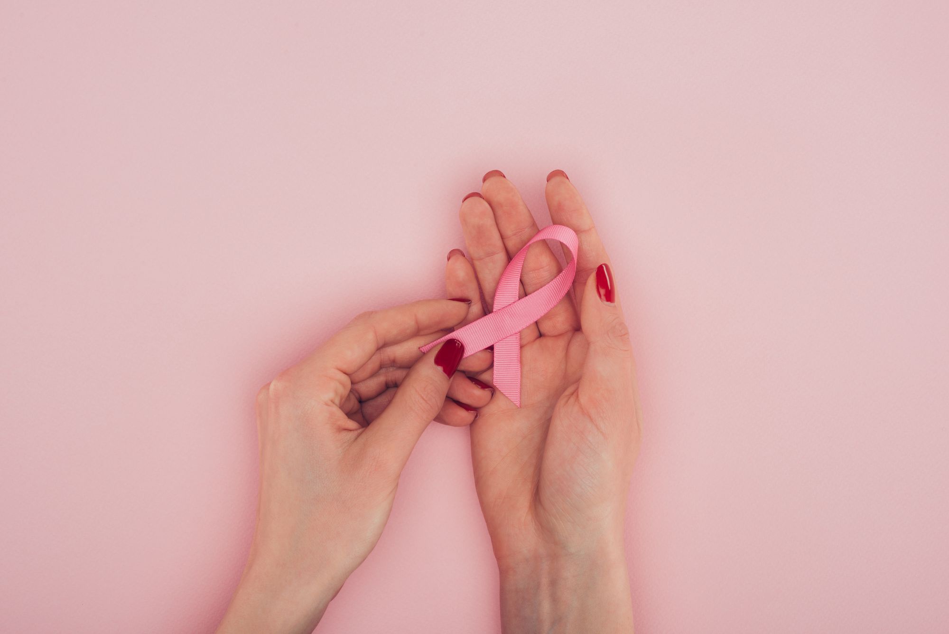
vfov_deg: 16.1
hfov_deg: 23.9
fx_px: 2241
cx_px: 474
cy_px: 317
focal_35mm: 85
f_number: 11
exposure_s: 1/200
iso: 125
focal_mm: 85
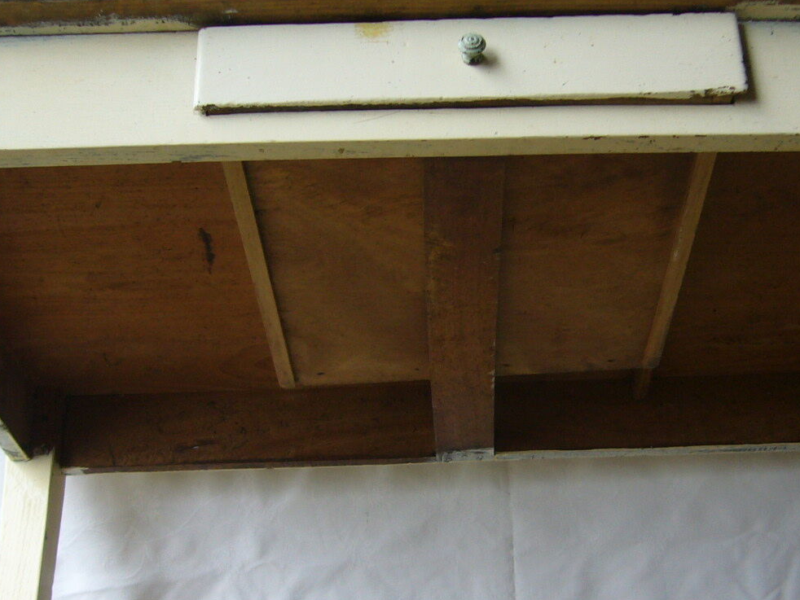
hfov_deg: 33.7
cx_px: 458
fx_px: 1318
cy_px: 420
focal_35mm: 57
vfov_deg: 25.5
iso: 100
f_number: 2.8
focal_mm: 5.8
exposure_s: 1/15
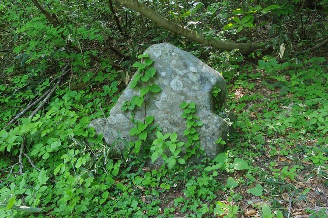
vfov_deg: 38.8
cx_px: 164
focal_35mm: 34
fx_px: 309
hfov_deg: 55.9
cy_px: 109
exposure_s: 1/60
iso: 800
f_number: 5.6
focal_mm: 23
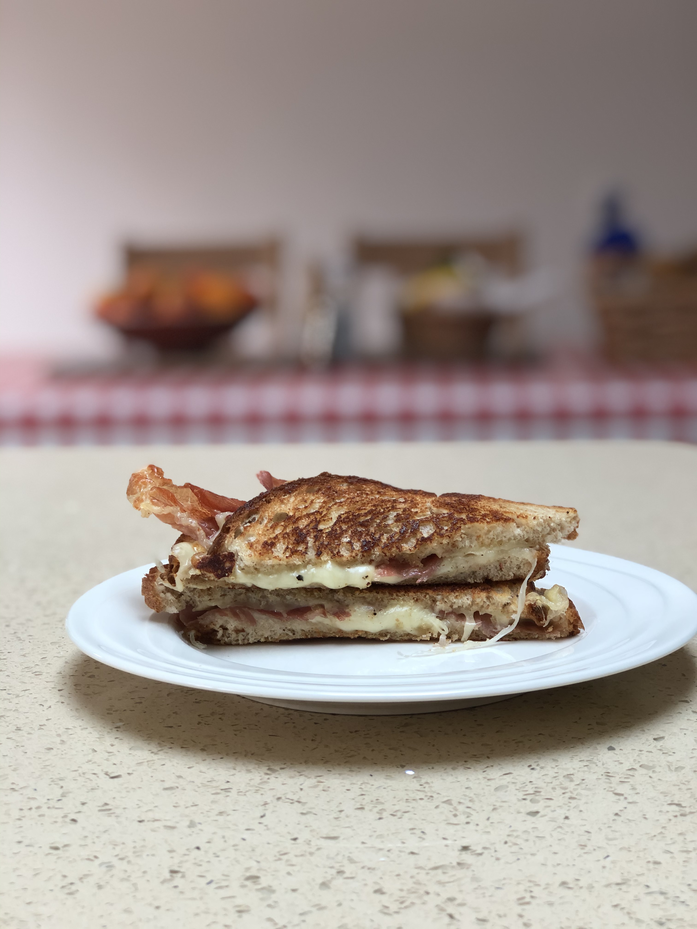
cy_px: 464
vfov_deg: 33.8
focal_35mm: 57
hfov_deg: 25.7
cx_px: 348
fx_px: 1530
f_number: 2.8
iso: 20
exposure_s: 1/30
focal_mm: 6.6
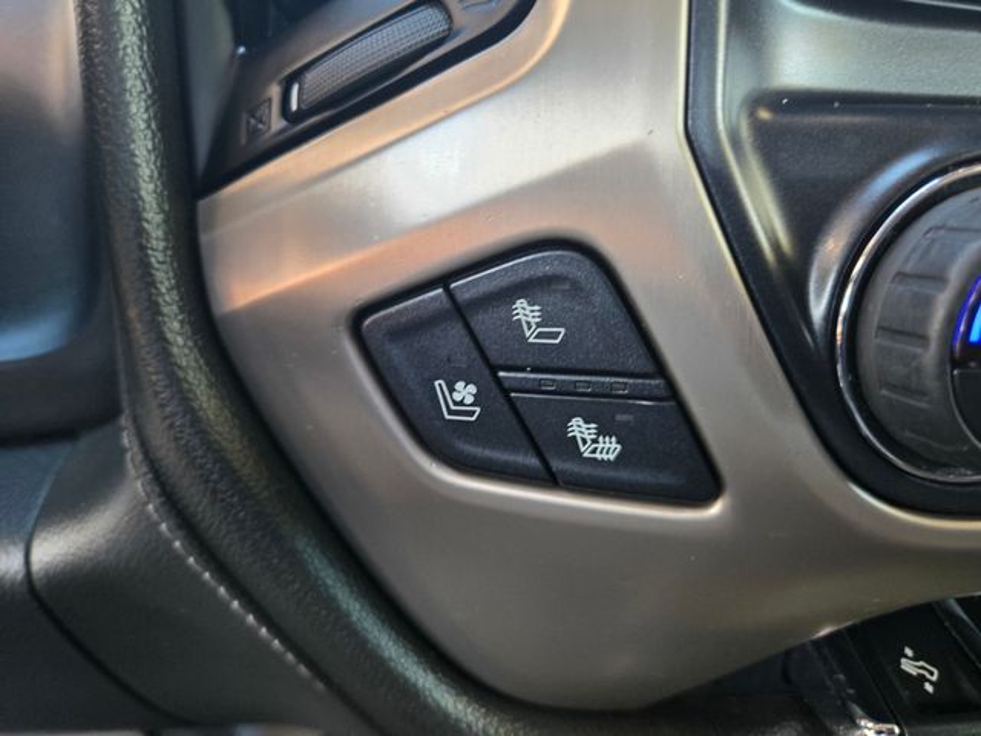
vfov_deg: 58.9
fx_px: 652
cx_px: 490
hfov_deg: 73.9
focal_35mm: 23
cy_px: 368
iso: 320
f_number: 1.8
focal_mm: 5.4
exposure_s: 1/40.1
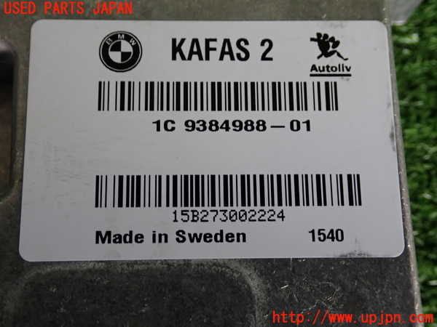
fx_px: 518
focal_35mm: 41
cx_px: 218
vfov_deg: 35.1
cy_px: 164
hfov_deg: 45.8
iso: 200
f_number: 2.8
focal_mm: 7.31
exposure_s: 1/40
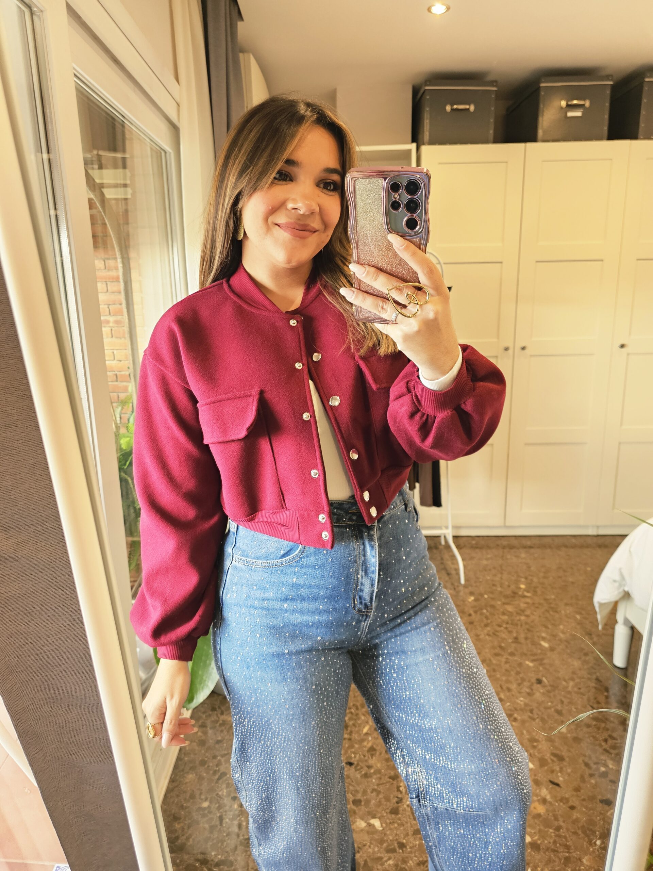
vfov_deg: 73.9
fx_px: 578
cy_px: 436
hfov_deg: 58.9
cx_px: 326
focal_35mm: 23
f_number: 1.7
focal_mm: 6.3
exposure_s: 1/100
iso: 400
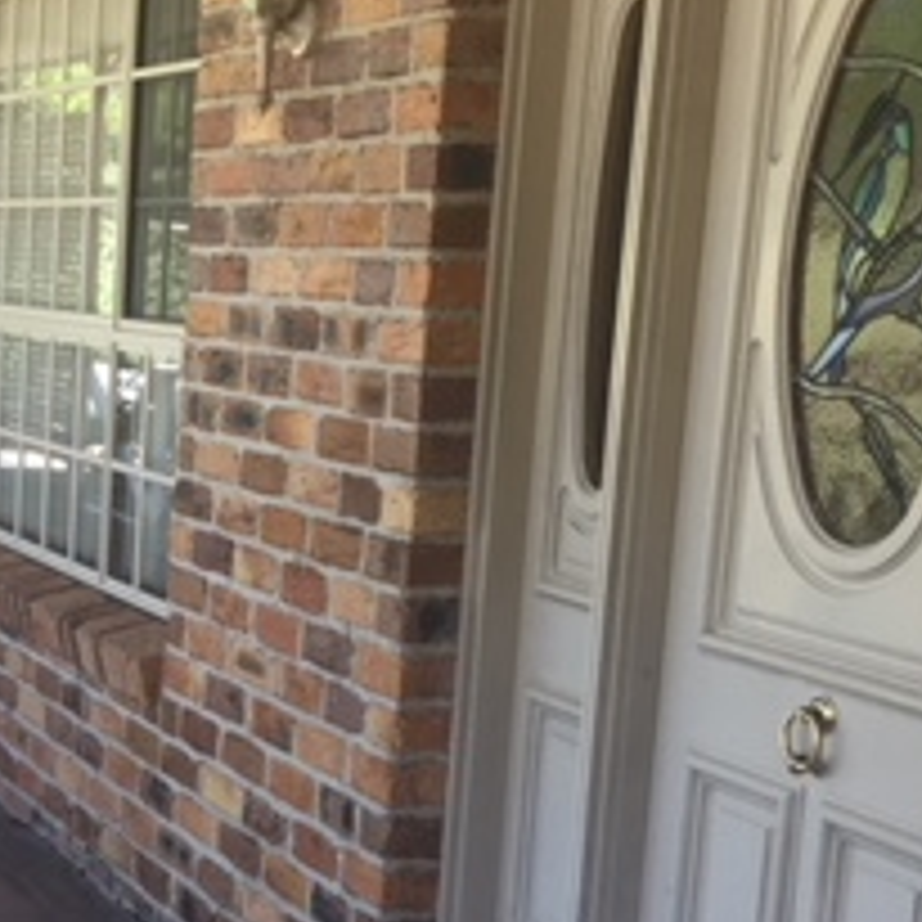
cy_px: 733
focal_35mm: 80
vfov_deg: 21.4
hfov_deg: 20.9
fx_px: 2411
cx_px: -22
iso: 40
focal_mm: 4.15
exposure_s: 1/100
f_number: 2.2
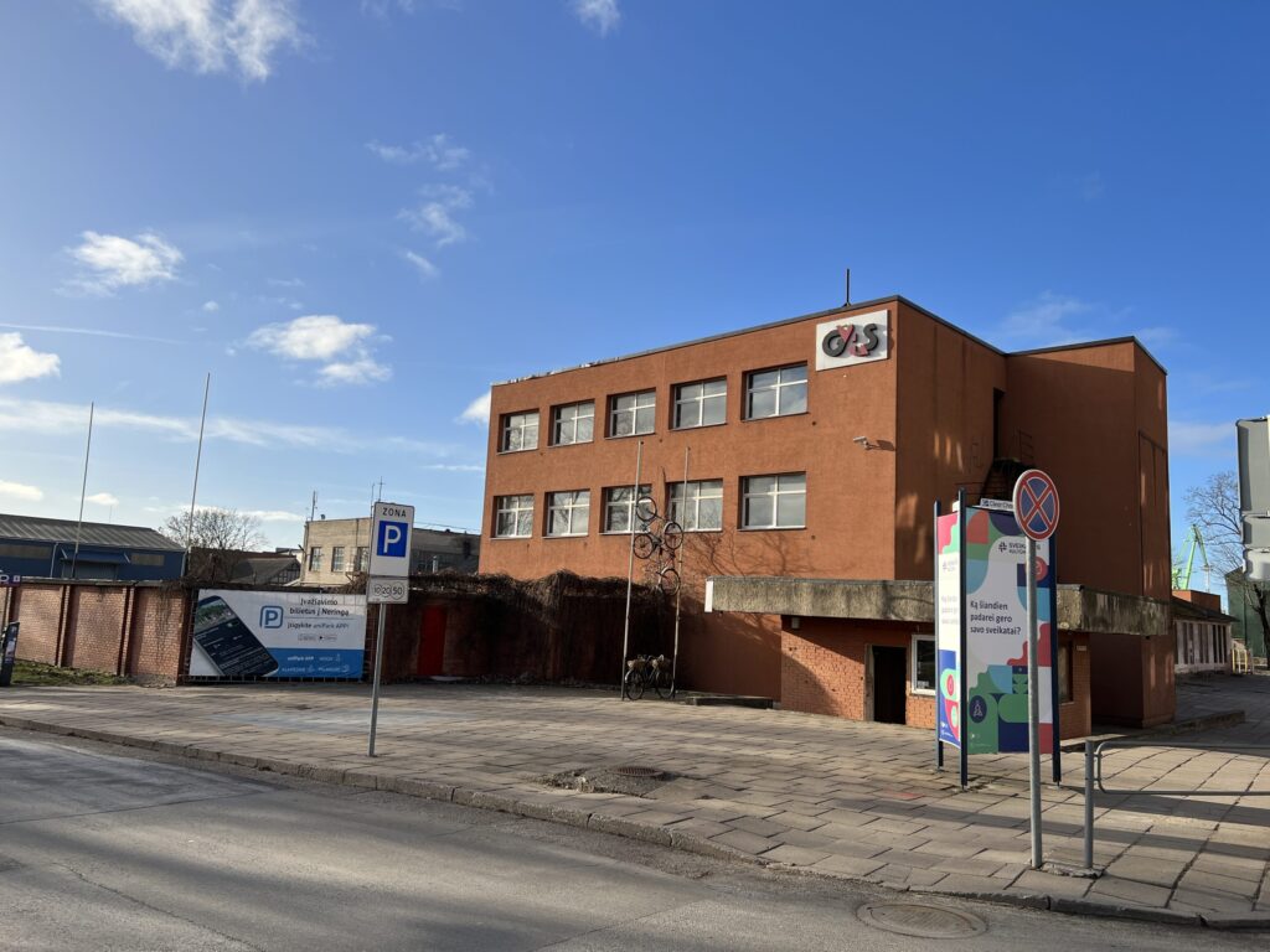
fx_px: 954
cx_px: 635
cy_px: 476
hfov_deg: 67.3
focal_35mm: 26
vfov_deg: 53.1
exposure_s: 1/3704
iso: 50
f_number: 1.5
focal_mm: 5.7
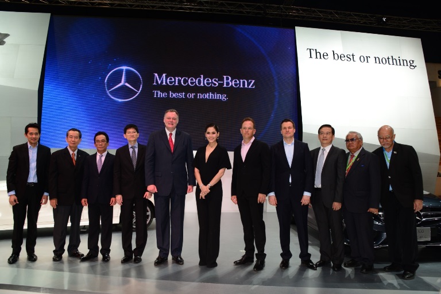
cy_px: 147
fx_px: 294
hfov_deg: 73.7
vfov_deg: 53.1
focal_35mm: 24
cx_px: 220
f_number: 5.6
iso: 640
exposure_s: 1/80
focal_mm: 24
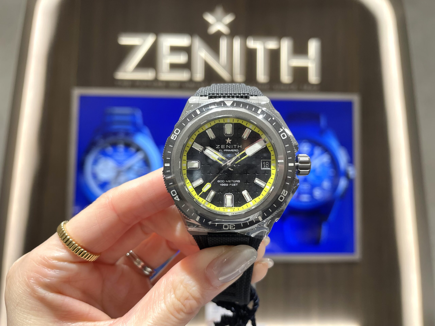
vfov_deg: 53.1
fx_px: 327
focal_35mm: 26
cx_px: 218
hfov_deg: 67.3
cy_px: 163
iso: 100
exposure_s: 1/120
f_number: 1.6
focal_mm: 4.2
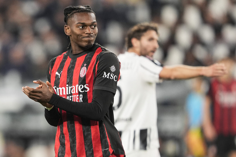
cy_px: 78
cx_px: 118
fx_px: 2622
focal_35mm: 400
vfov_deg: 3.4
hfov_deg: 5.2
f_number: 2.8
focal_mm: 400
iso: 2000
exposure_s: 1/1250
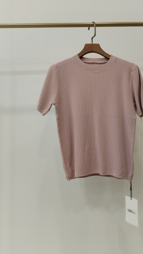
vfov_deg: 61.0
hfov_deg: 36.4
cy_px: 128
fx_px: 216
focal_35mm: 32
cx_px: 93
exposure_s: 1/60
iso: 232
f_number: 1.8
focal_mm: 4.75
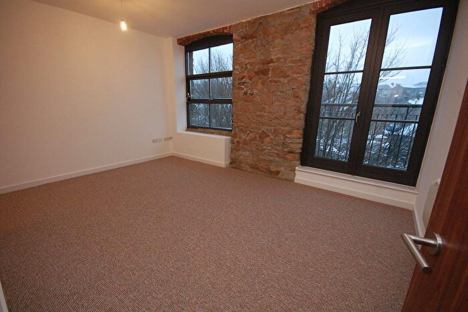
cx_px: 234
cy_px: 156
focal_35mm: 15
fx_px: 195
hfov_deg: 100.4
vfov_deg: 77.3
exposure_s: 1/60
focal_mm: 10
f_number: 7.1
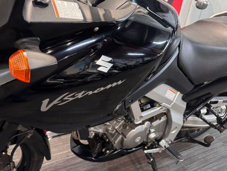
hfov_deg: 57.6
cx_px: 86
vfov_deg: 45.3
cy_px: 72
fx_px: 203
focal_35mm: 31
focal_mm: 6.76
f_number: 1.78
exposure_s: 1/33
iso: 800
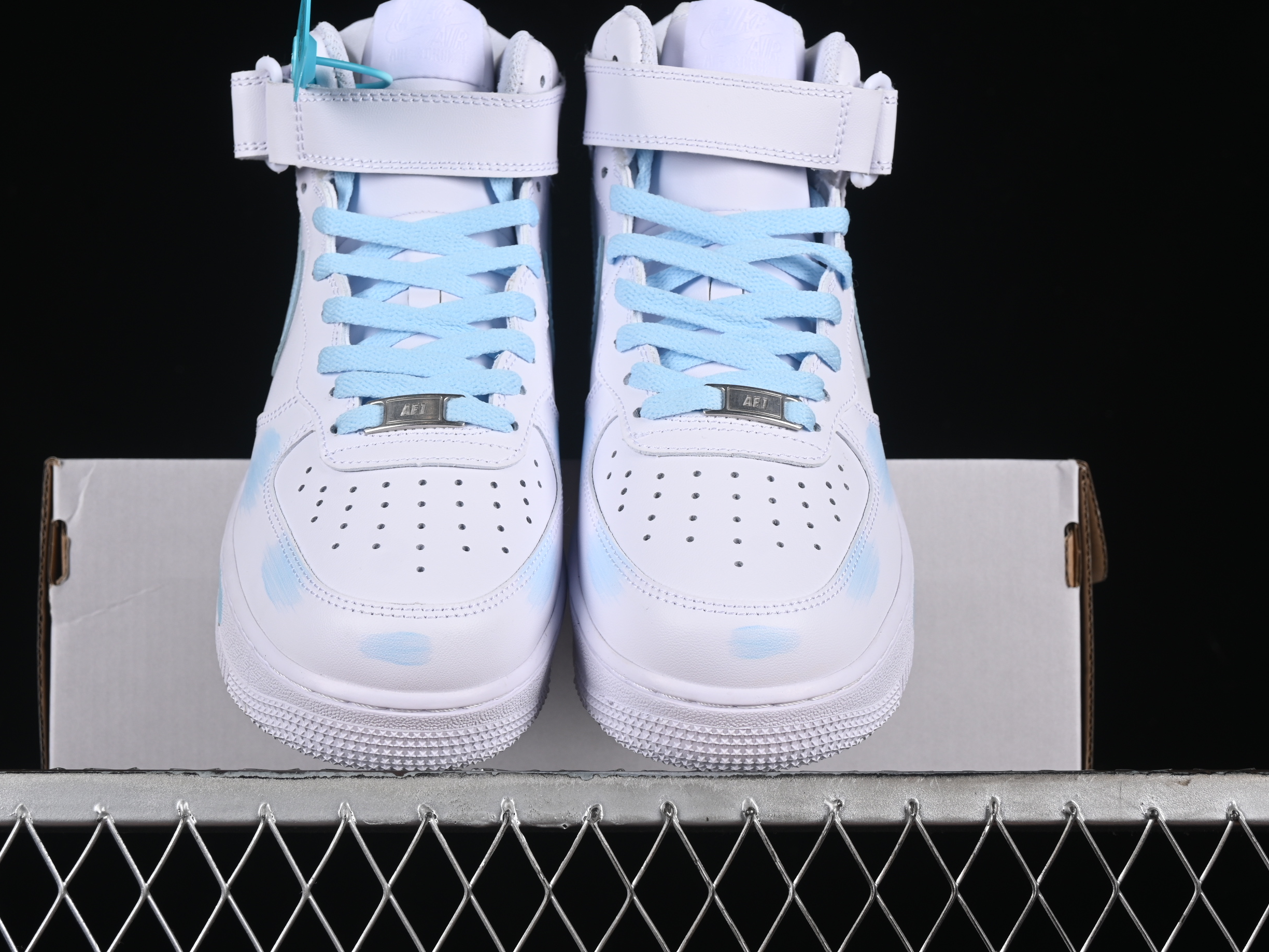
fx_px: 3006
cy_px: 474
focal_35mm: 82
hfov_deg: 23.8
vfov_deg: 18.0
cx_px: 558
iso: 160
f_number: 8
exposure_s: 1/125
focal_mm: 50
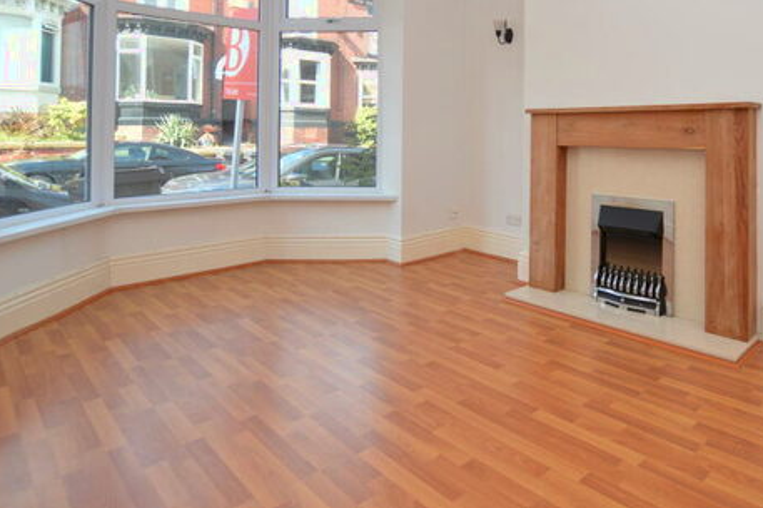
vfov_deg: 52.4
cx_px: 489
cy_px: 120
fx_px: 487
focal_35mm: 23
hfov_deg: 74.5
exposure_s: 1/80
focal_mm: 10
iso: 100
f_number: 4.5
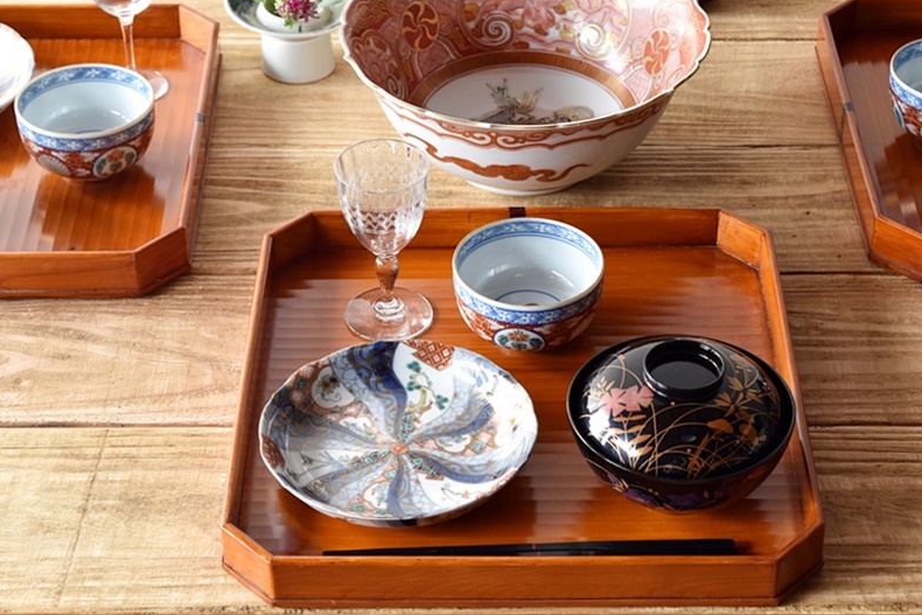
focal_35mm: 84
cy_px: 306
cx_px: 460
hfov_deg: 24.3
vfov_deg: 16.4
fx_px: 2139
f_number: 9
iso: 800
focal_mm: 55
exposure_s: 1/5
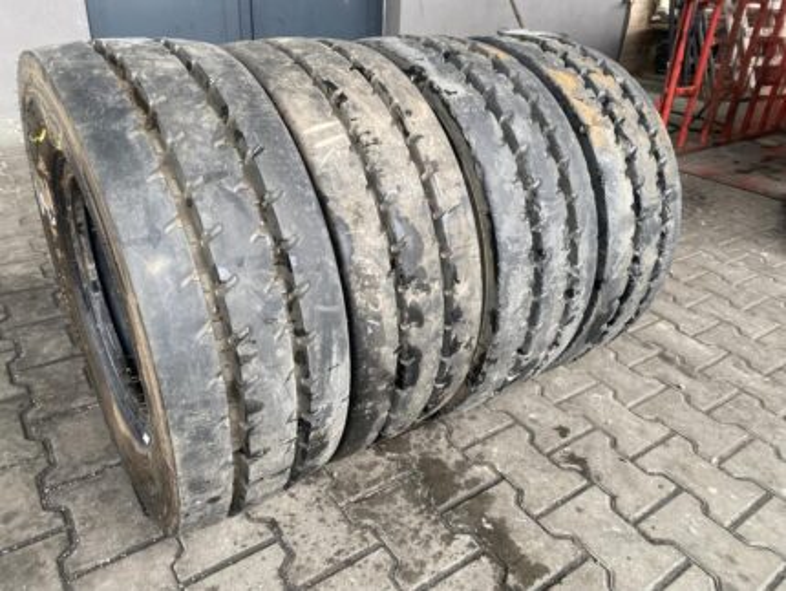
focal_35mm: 26
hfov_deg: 67.3
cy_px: 296
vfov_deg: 53.1
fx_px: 591
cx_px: 393
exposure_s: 1/121
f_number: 1.8
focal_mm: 4.25
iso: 125
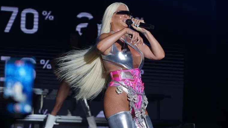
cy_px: 53
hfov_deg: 13.0
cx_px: 114
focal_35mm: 165
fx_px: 997
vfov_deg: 7.4
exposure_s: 1/500
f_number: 4
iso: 2500
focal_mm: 105
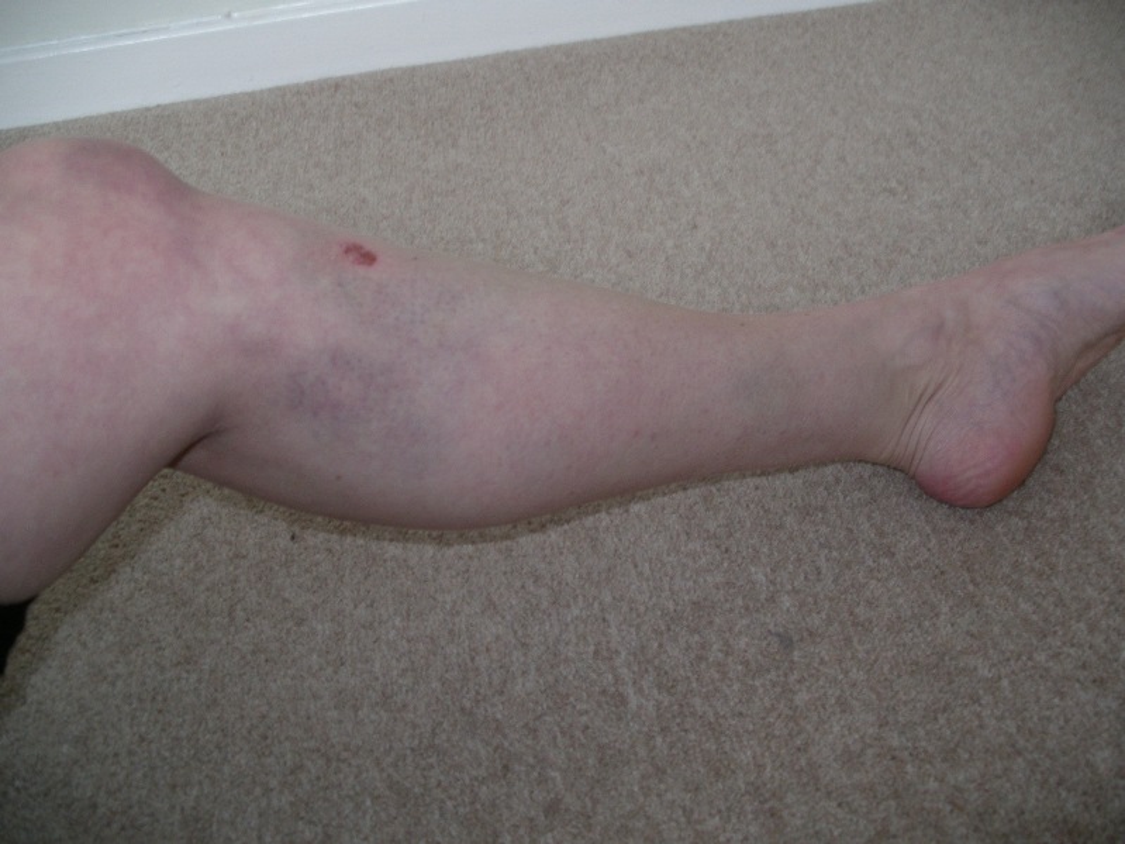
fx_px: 1202
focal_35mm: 37
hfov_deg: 50.1
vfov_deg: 38.7
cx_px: 562
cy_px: 422
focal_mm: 7.8
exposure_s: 1/40
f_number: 2.8
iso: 200
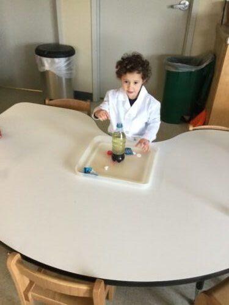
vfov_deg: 58.4
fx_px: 273
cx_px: 114
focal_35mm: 31
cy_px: 152
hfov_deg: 45.4
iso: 80
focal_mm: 3.3
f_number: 2.4
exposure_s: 1/30
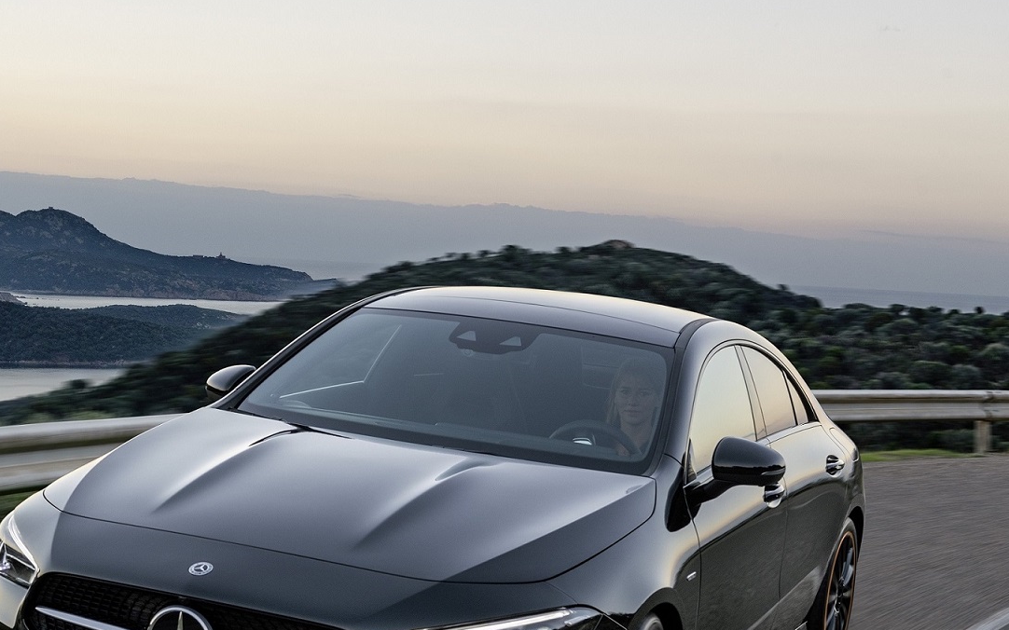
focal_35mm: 68
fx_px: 1870
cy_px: 484
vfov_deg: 19.0
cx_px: 456
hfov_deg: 30.2
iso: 200
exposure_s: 1/30
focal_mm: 42
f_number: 8
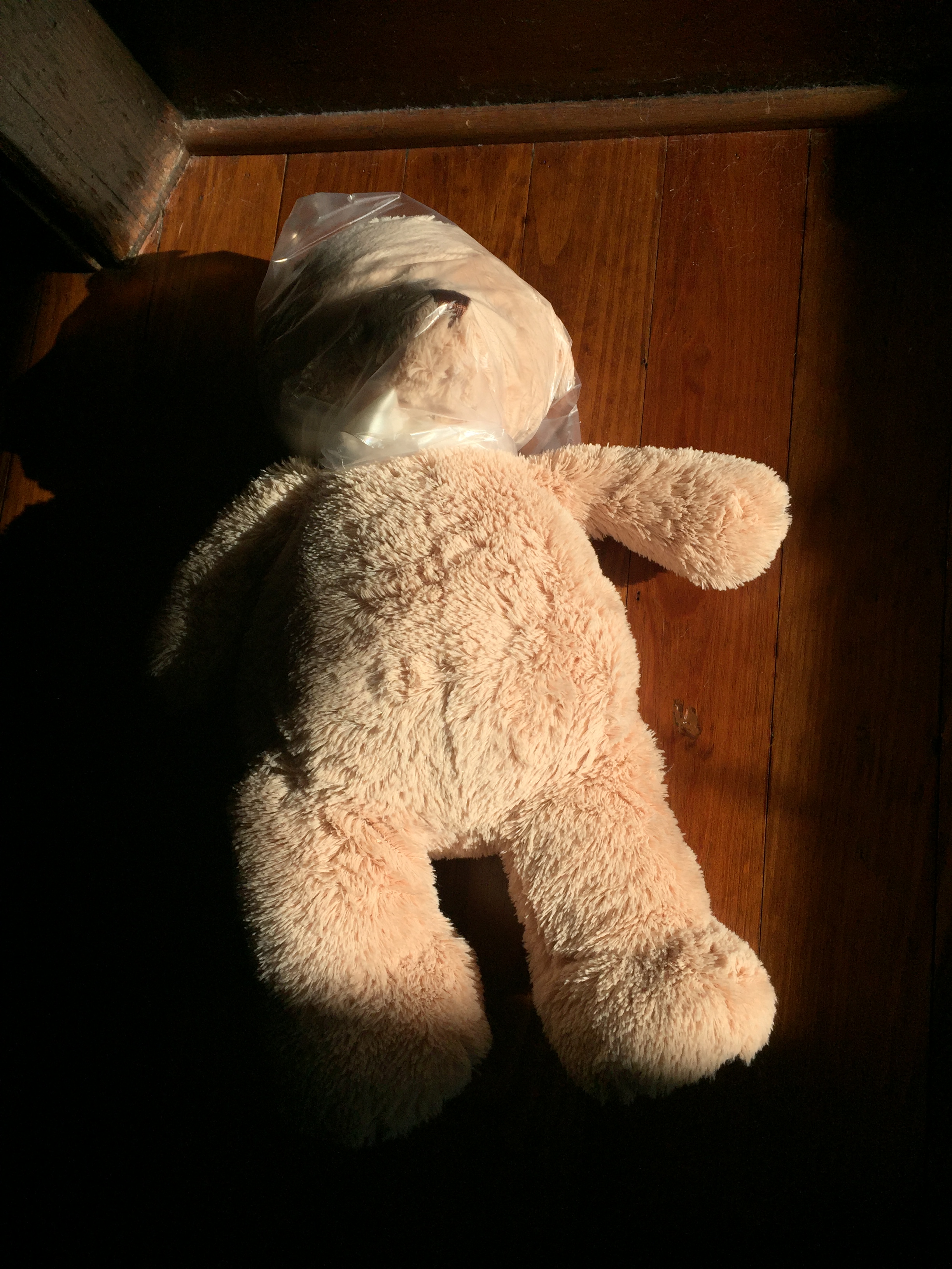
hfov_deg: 48.2
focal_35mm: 29
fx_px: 1063
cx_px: 476
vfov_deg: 61.7
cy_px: 634
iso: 32
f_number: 2.2
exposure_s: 1/3597
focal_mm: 4.15
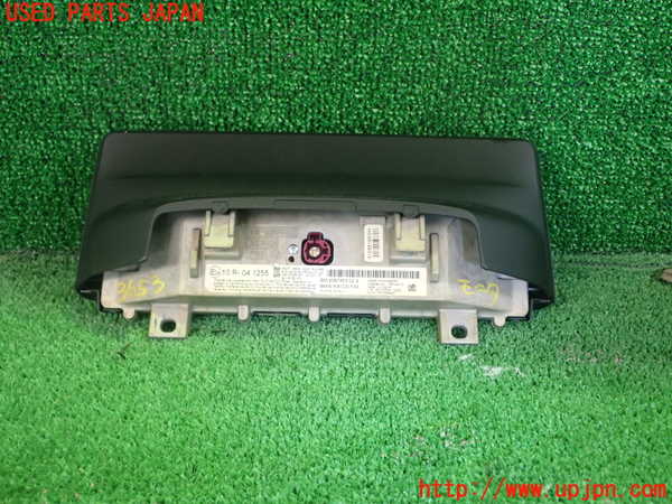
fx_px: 796
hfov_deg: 45.8
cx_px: 336
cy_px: 252
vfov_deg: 35.1
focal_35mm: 41
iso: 800
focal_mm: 7.31
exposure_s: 1/30
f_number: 2.8
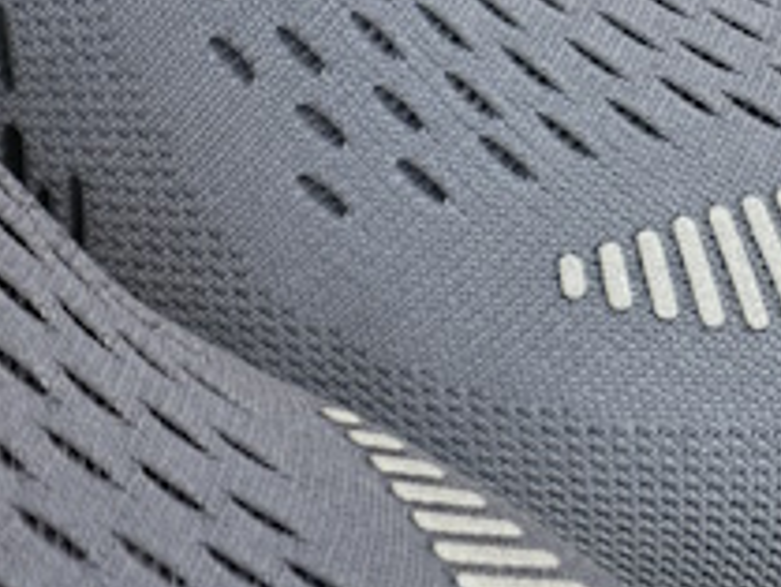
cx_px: -549
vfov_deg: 16.8
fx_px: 1941
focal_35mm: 86
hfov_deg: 18.6
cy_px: 596
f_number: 1.78
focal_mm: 6.76
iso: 100
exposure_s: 1/410
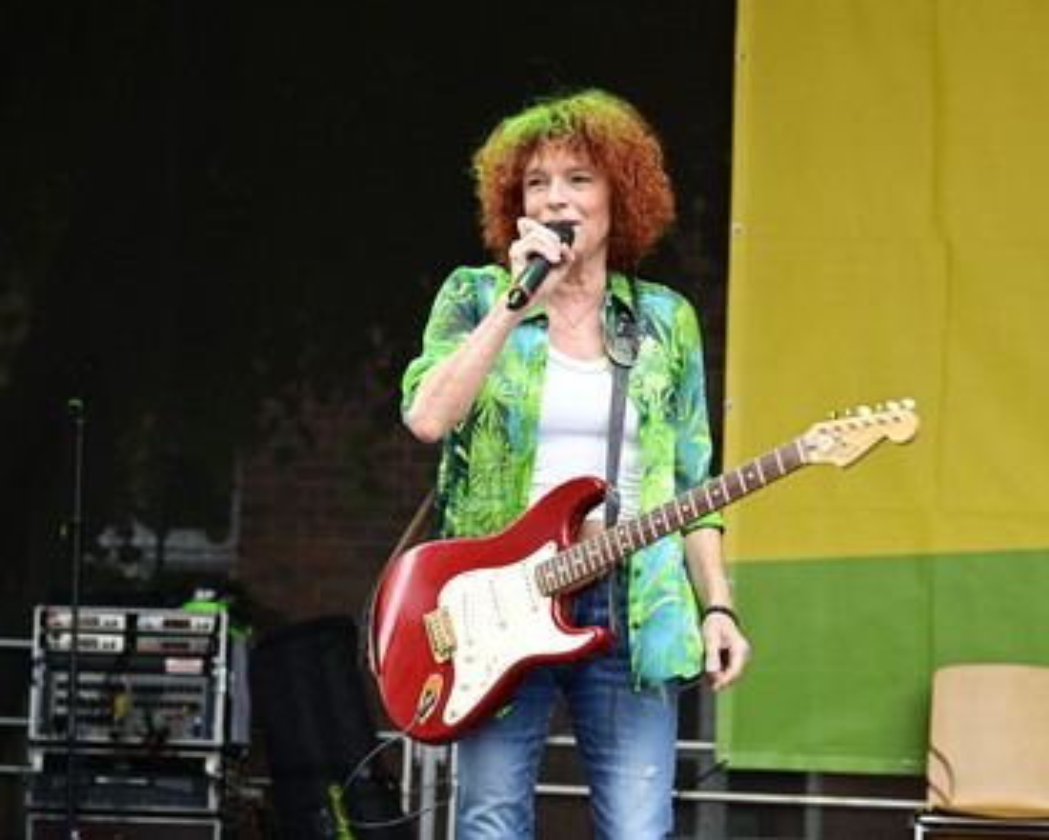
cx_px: 553
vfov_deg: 12.8
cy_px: 414
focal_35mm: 121
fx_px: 3759
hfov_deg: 15.9
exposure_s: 1/200
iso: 320
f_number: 5
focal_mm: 105
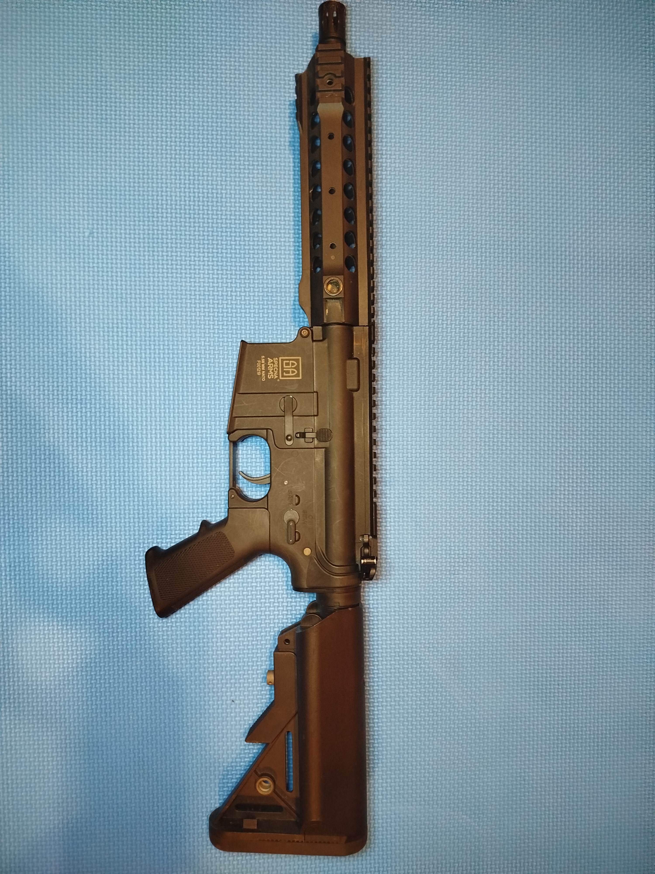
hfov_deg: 56.8
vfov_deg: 71.6
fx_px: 606
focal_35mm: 24
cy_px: 437
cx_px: 328
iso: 800
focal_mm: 5.31
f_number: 1.7
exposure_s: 1/20
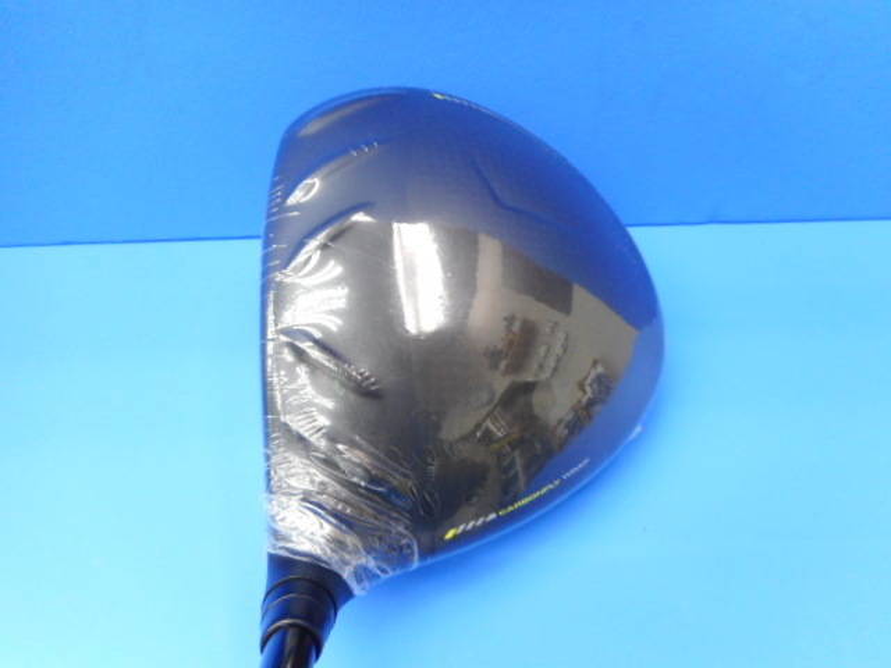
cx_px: 446
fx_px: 643
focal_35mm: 25
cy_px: 334
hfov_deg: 69.4
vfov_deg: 54.9
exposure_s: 1/30
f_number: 3.7
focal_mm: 4.5
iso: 250
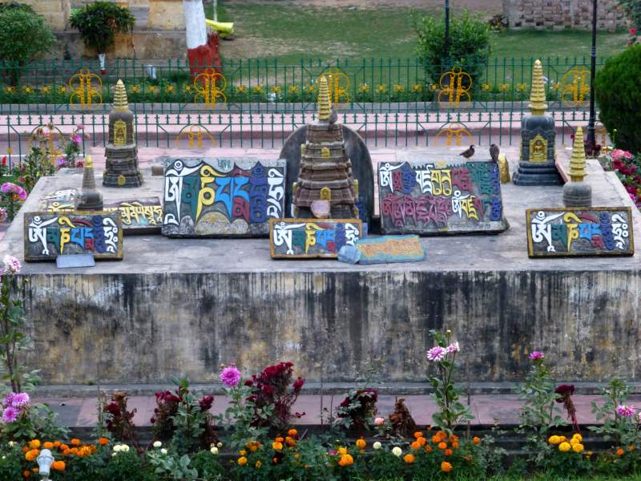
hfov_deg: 16.1
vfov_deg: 12.1
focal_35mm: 122
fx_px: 2259
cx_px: 320
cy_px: 240
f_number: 5.4
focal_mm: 21.8
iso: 400
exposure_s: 1/30
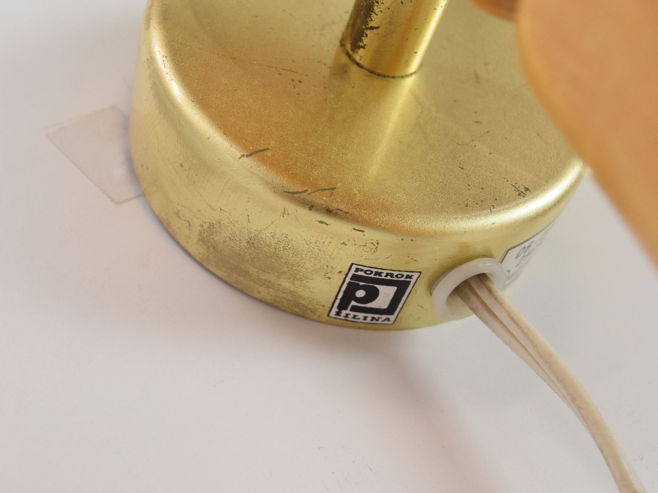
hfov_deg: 33.8
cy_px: 250
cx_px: 330
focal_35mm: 57
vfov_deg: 25.7
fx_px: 1083
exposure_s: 1/250
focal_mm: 32
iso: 1600
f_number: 8
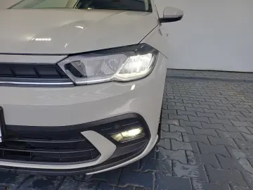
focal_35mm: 25
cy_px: 95
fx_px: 183
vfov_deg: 54.9
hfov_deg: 69.4
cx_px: 126
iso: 64
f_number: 1.8
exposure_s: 1/100
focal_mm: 4.65
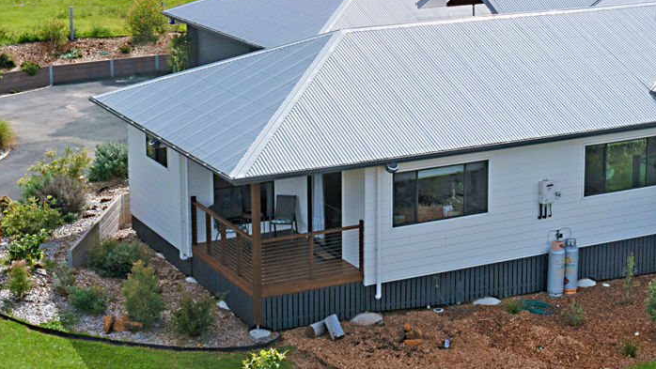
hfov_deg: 25.1
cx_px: 456
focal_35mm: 84
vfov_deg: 14.4
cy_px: 100
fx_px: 1461
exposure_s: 1/500
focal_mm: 10.26
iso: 100
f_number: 6.3
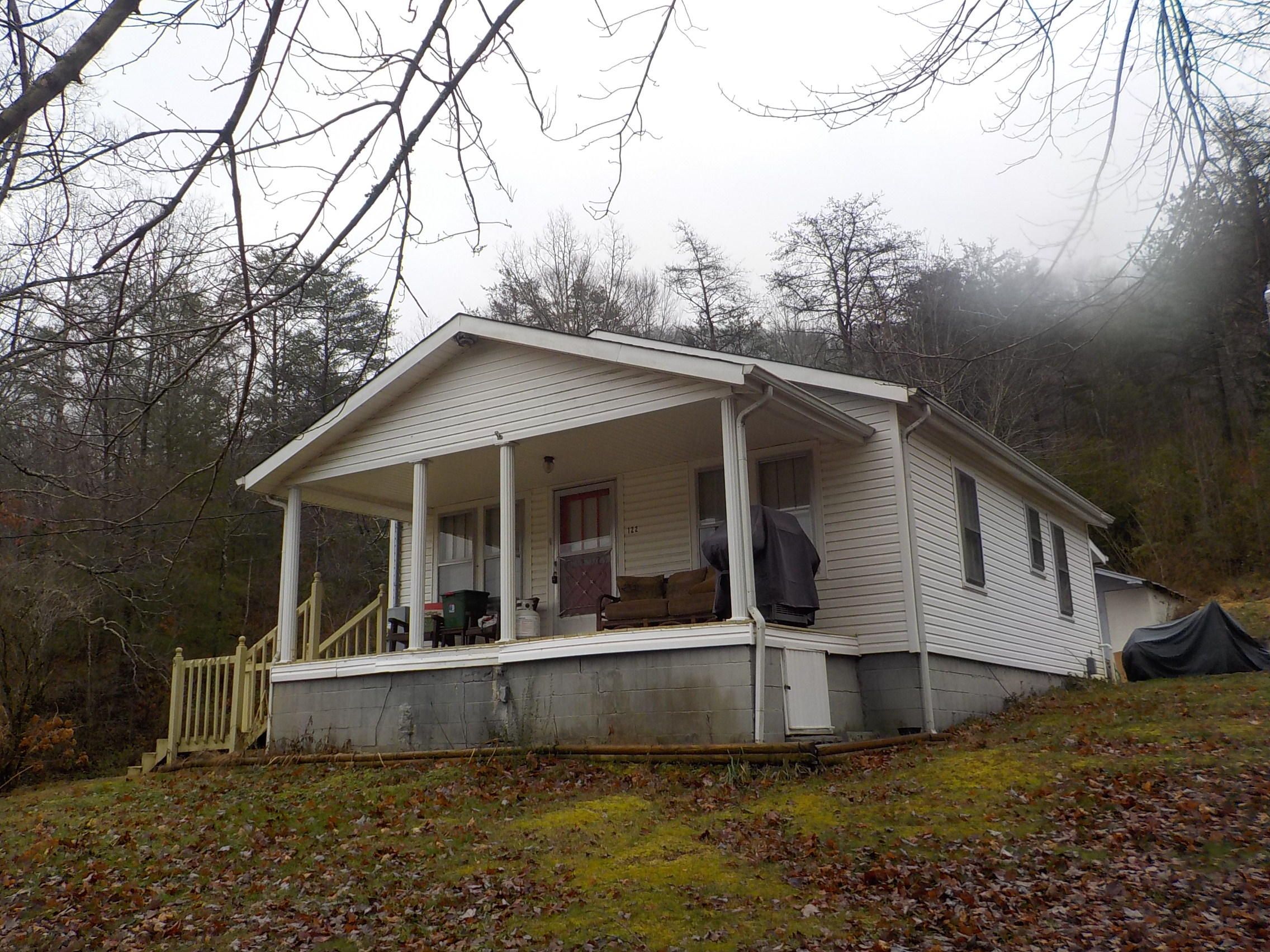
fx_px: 1101
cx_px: 635
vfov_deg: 46.8
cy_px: 476
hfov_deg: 60.0
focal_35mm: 30
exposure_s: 1/100
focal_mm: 4.1
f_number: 3.3
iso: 125
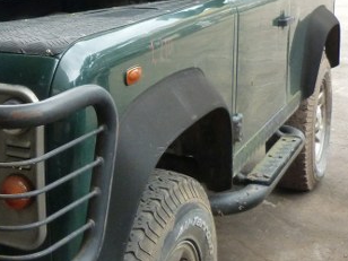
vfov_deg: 22.5
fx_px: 653
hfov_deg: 27.9
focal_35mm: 65
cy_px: 81
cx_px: -6
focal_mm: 4.5
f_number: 2.8
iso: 320
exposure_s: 1/60
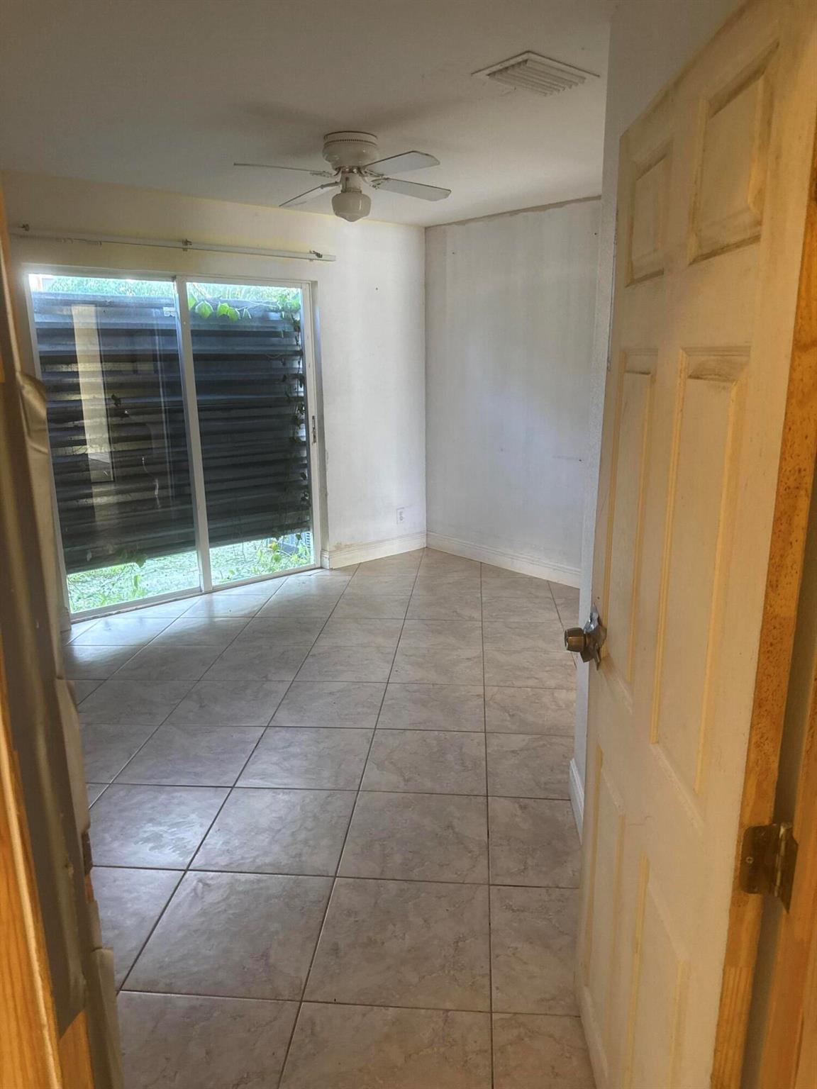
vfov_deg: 71.6
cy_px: 544
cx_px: 408
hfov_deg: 56.8
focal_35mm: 24
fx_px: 755
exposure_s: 1/60
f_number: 1.78
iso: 200
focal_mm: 6.76
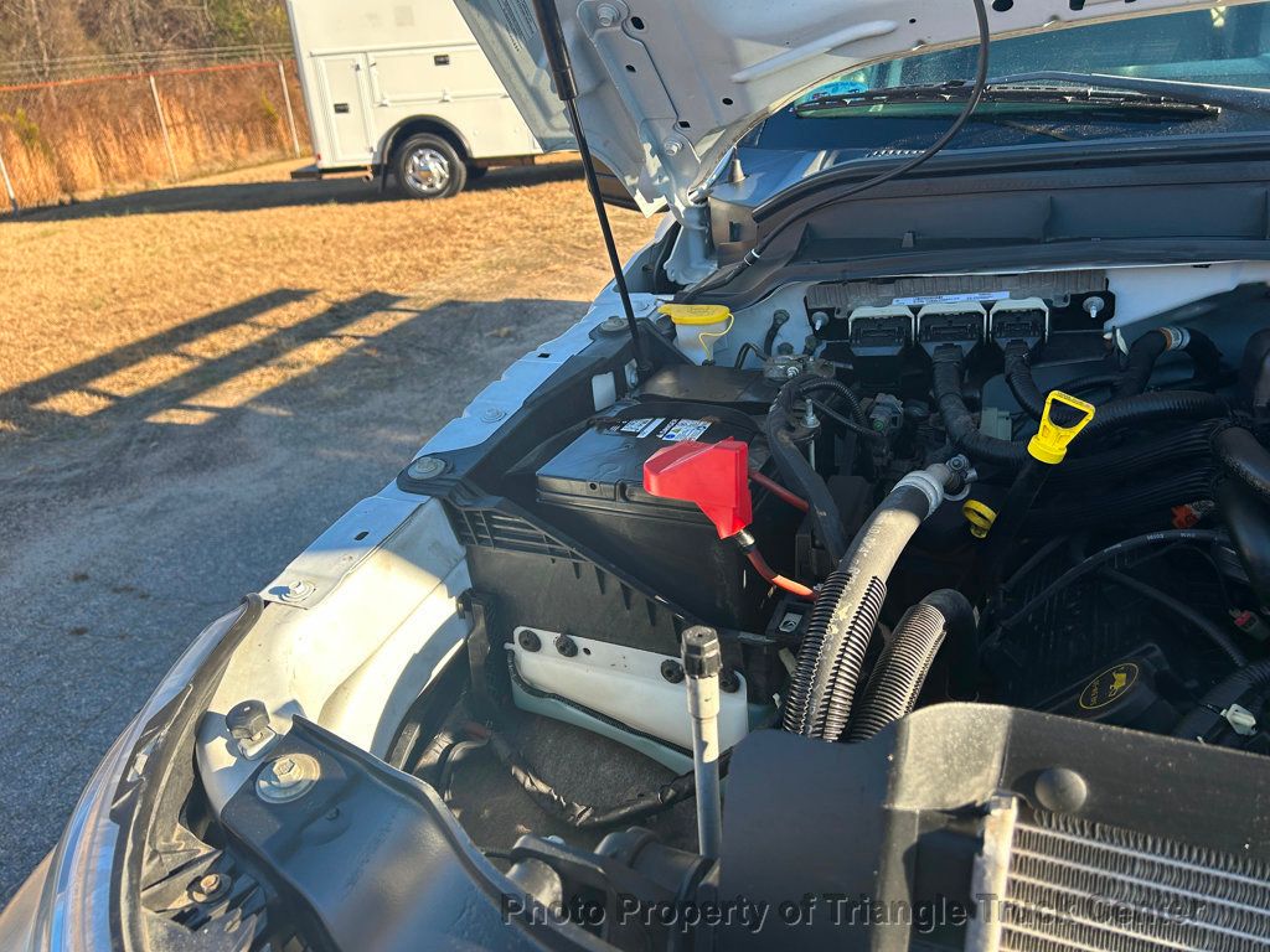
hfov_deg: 67.3
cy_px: 476
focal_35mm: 26
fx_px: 954
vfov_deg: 53.1
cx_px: 635
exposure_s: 1/709
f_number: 1.5
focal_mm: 5.7
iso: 50
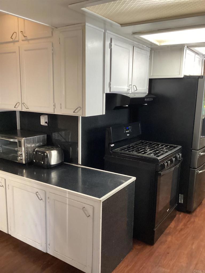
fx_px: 245
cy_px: 136
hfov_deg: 45.4
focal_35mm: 31
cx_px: 102
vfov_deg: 58.4
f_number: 2.4
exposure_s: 1/60
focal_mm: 3.3
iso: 320
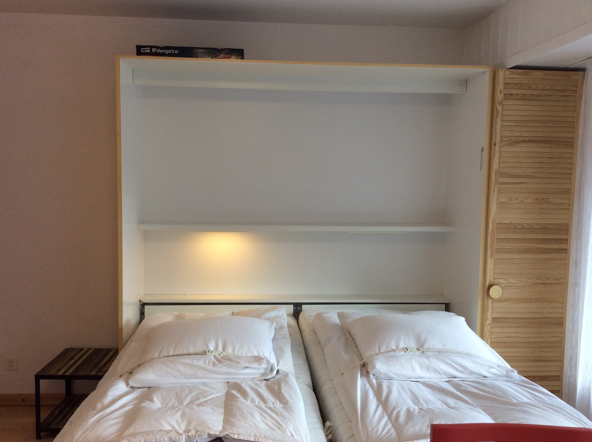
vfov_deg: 44.1
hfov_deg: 56.9
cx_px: 296
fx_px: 546
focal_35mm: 32
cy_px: 221
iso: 40
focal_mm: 3.3
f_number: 2.4
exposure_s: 1/50
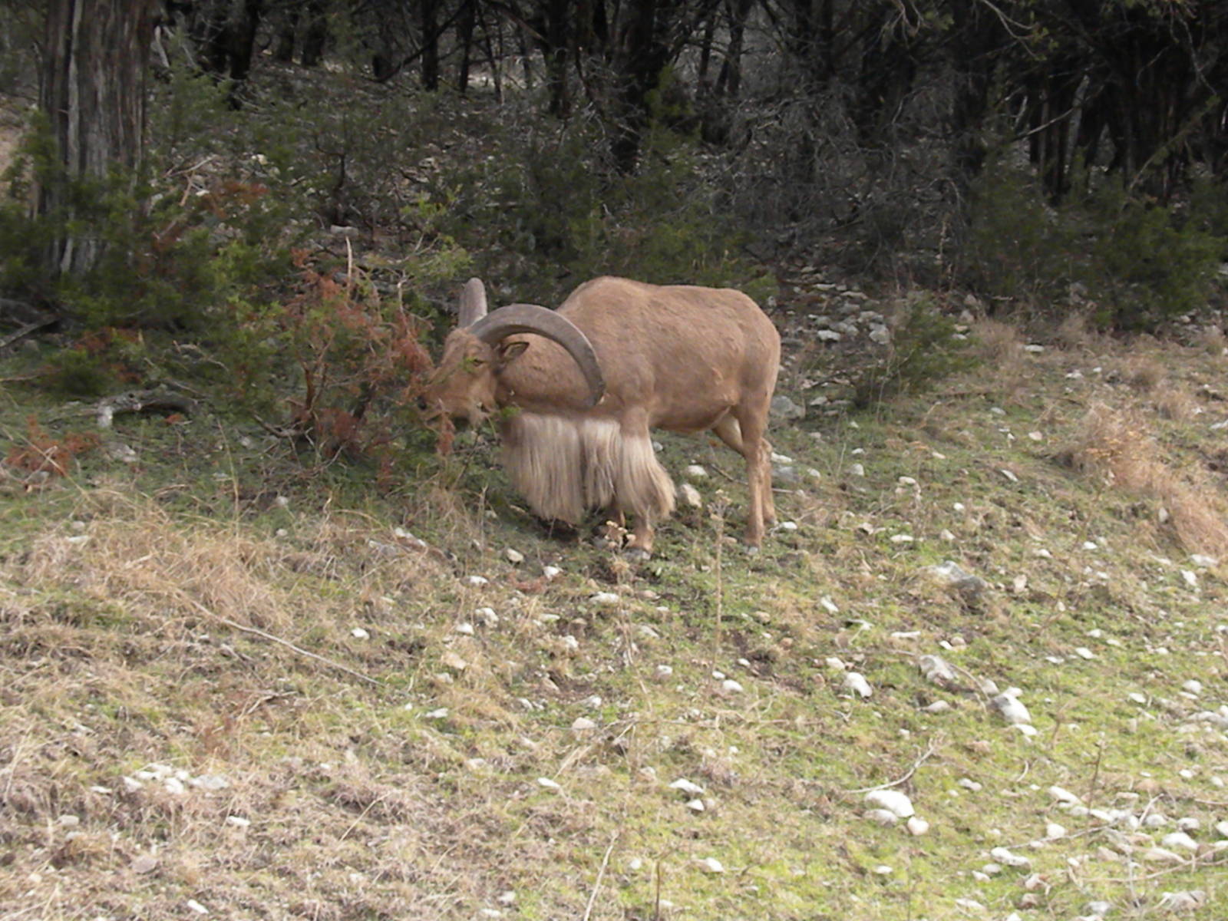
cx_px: 614
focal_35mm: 72
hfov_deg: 27.0
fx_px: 2554
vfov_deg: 20.4
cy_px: 460
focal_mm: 12.7
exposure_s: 1/449
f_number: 5
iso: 640
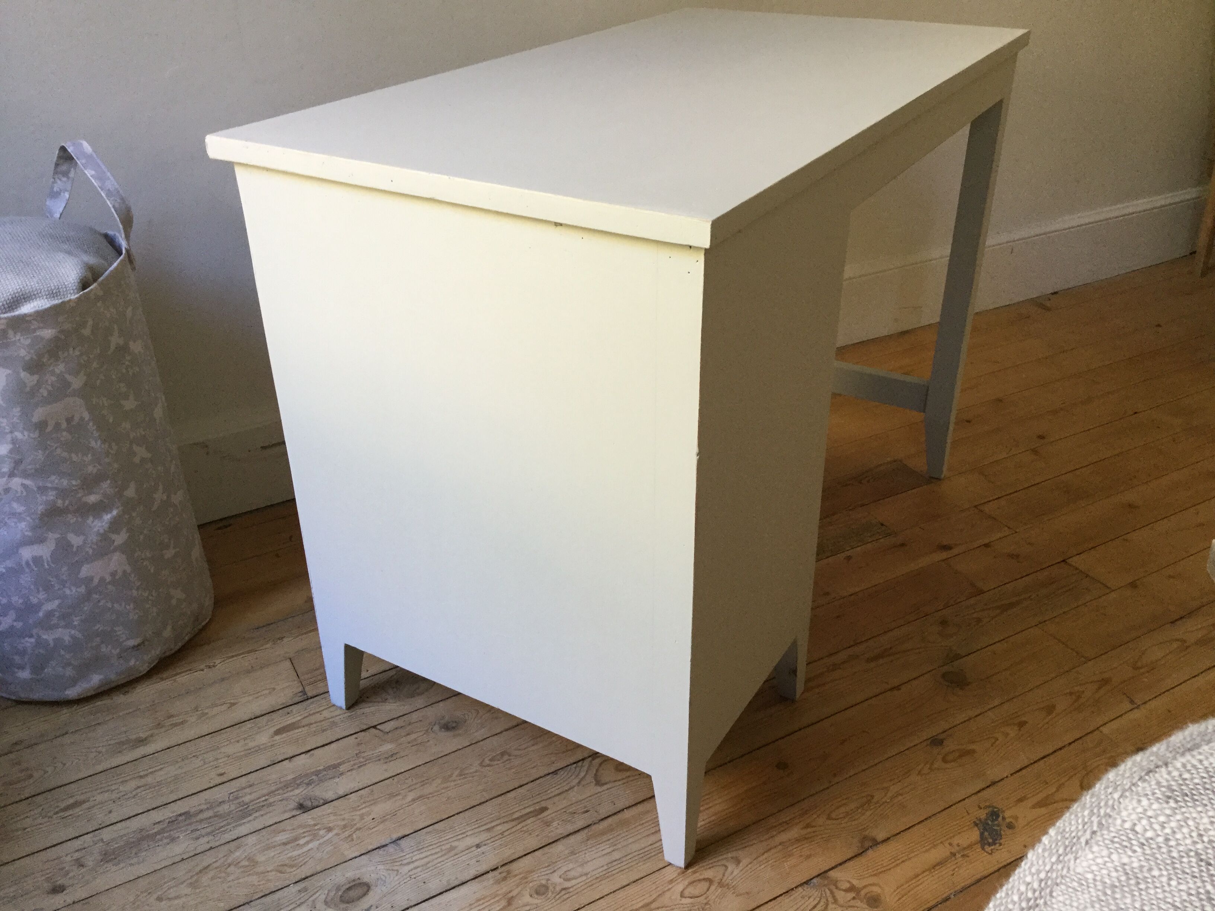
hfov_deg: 58.4
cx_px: 608
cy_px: 456
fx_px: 1088
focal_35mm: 31
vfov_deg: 45.4
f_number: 2.4
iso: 125
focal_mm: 3.3
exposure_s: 1/33
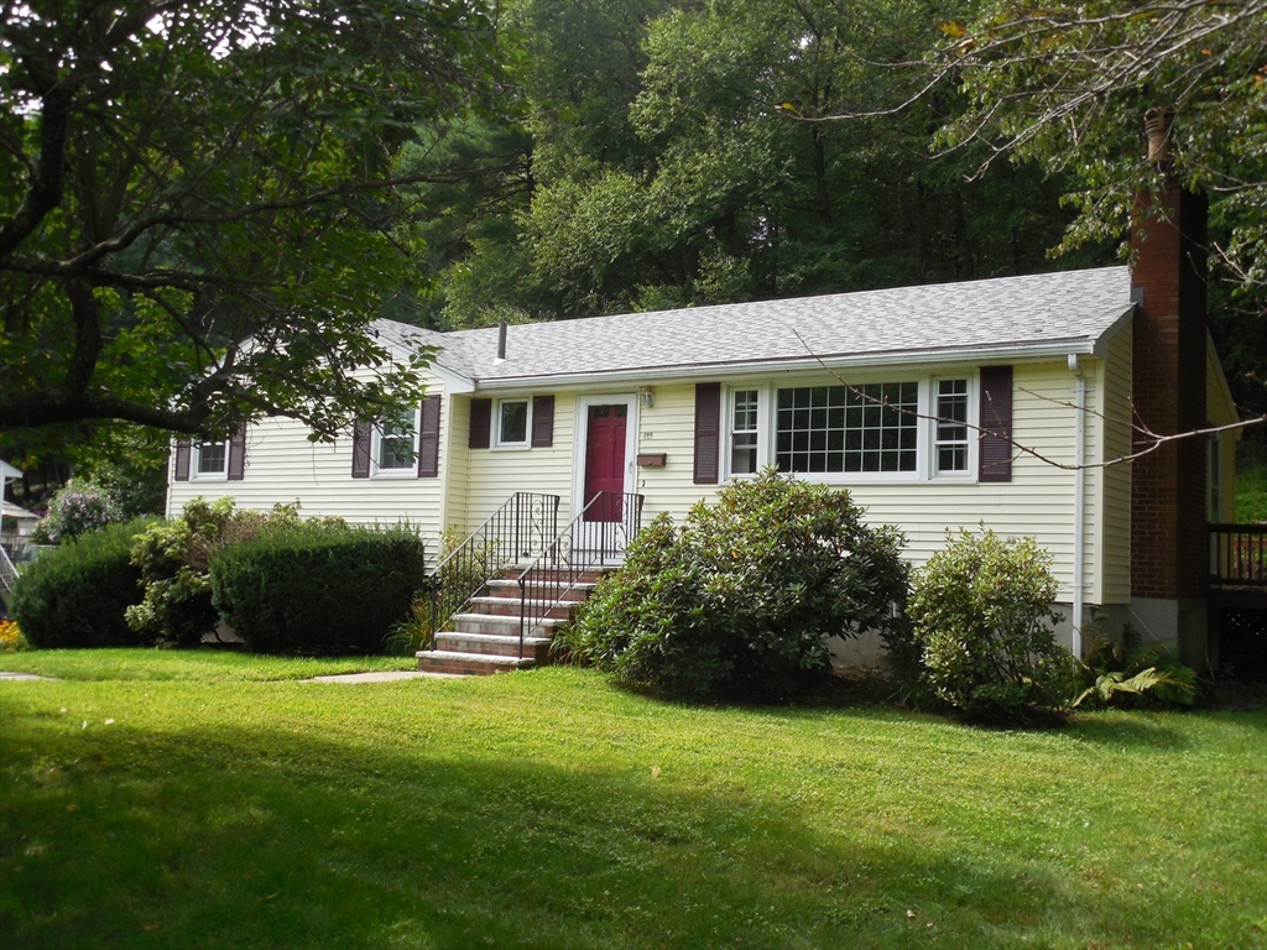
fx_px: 1281
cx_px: 634
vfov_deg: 40.7
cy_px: 475
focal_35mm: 35
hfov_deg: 52.6
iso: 125
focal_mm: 6.3
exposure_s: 1/400
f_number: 3.7
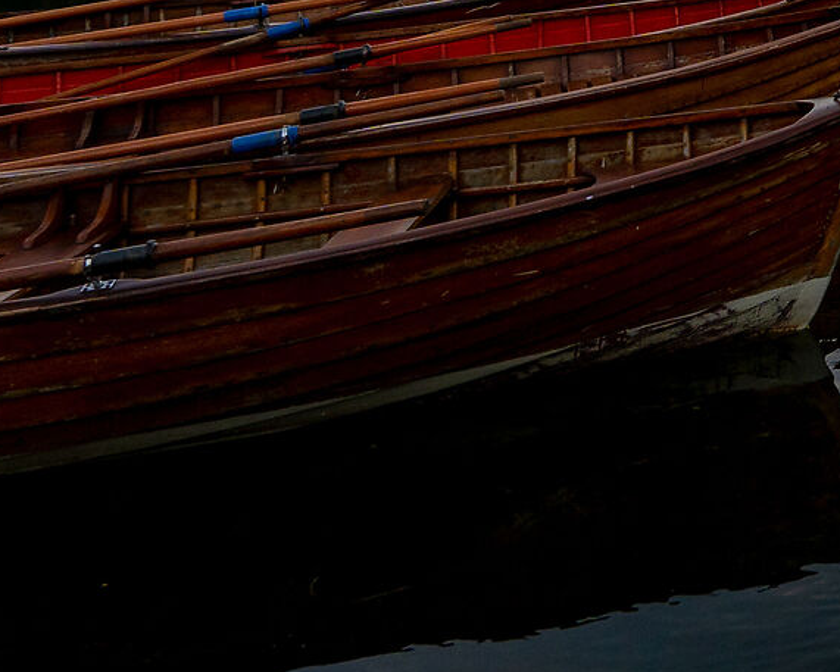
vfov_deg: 19.4
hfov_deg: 20.2
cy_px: -275
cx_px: 1462
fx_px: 1765
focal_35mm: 71
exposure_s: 1/80
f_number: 7.1
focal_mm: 12
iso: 100
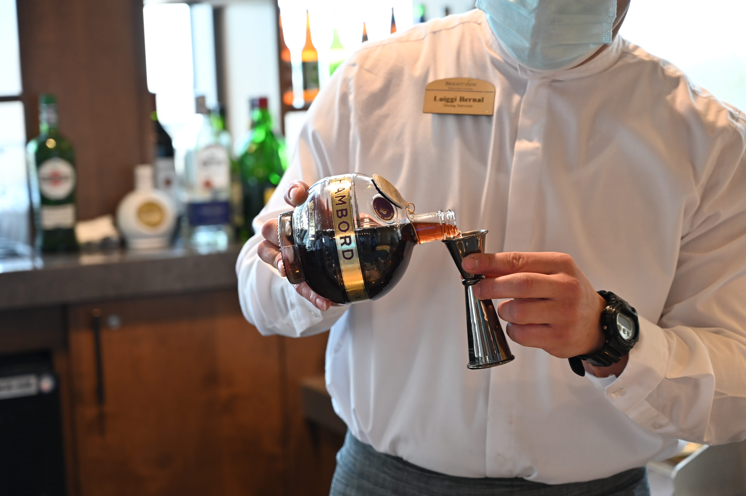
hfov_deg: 28.9
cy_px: 248
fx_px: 1450
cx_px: 373
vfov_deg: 19.4
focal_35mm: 70
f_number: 4
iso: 1000
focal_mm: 70
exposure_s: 1/125
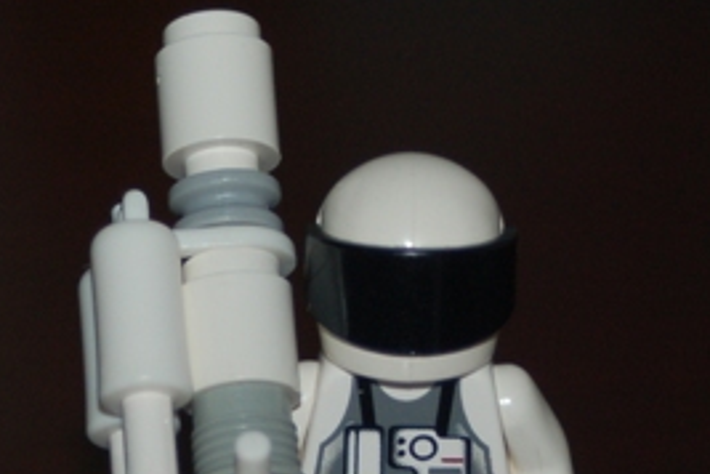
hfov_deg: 6.1
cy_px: 487
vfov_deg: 4.1
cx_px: 59
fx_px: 6666
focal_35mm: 338
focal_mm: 80
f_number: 5.6
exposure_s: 1/60
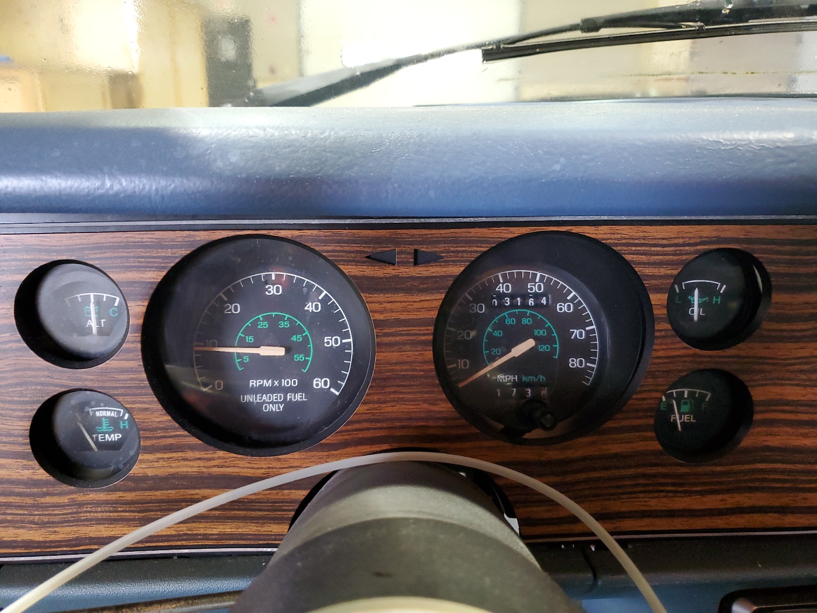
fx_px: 614
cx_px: 408
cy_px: 306
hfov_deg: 67.3
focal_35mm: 26
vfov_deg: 53.1
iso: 283
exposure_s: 1/40
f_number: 1.5
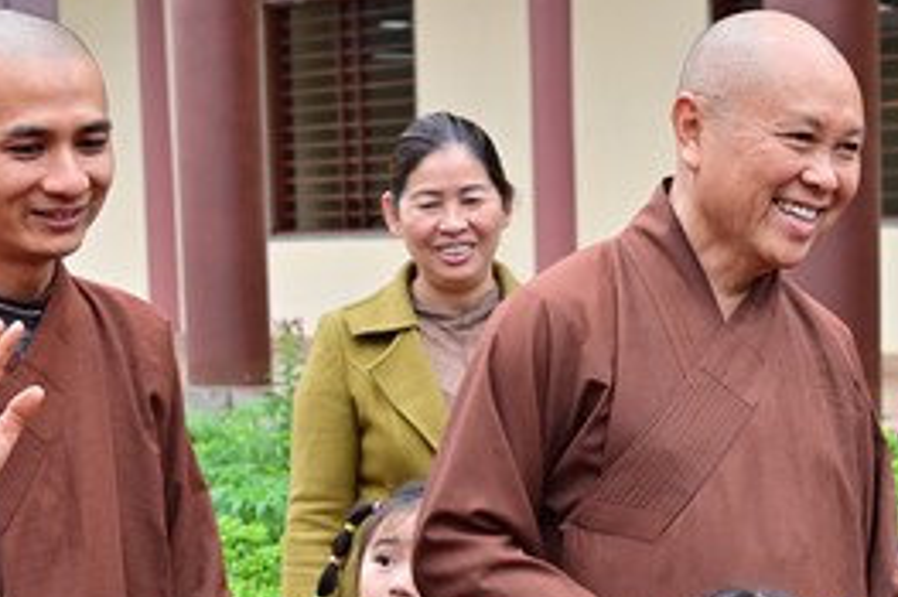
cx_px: 611
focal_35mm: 94
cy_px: 563
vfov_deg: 14.4
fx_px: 2343
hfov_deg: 21.6
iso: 500
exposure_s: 1/320
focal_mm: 38
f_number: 5
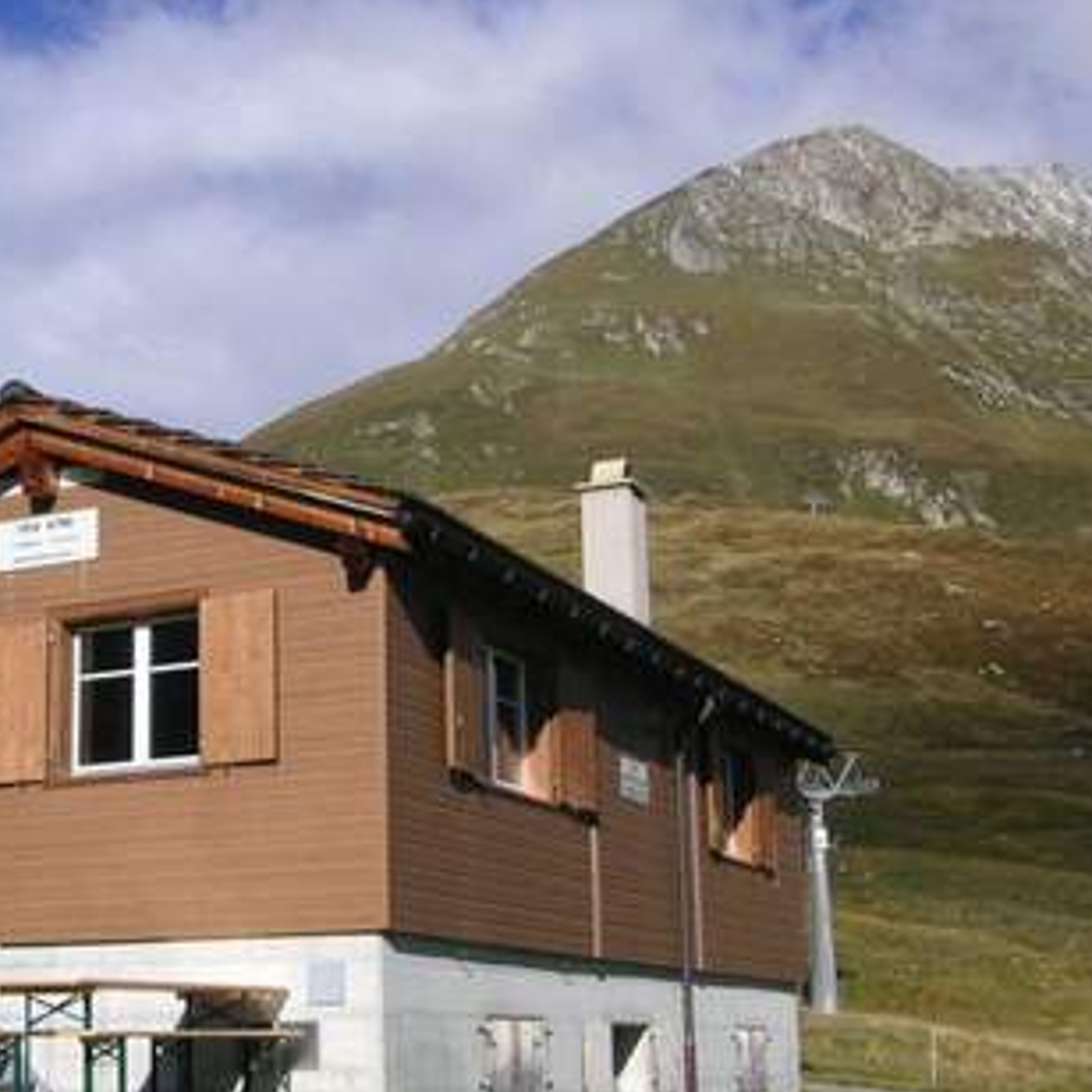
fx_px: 1999
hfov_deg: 30.1
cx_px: 277
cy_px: 629
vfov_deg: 30.5
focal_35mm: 56
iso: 50
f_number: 6.7
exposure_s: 1/180
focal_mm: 6.5
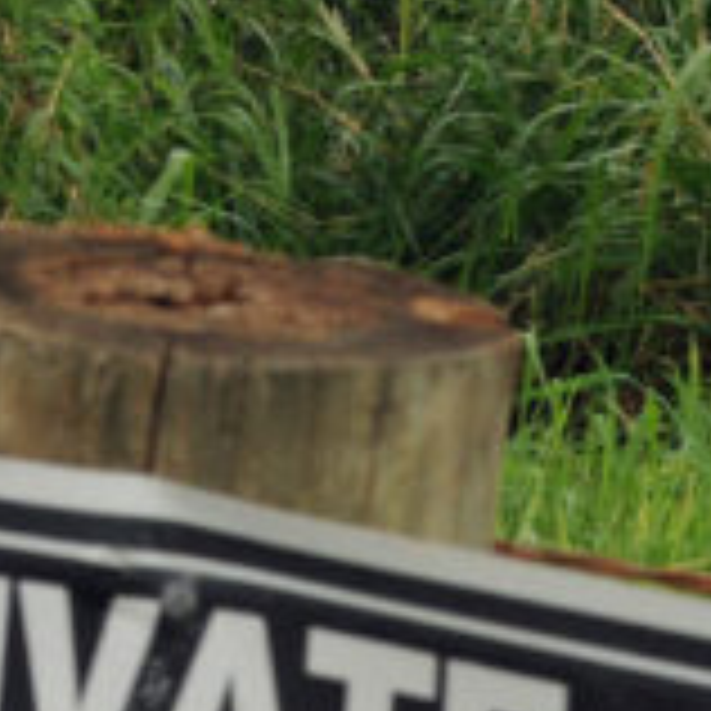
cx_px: -729
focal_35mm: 271
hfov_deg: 6.3
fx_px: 6288
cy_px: 122
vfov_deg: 6.5
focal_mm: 35
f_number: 9
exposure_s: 1/320
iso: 400
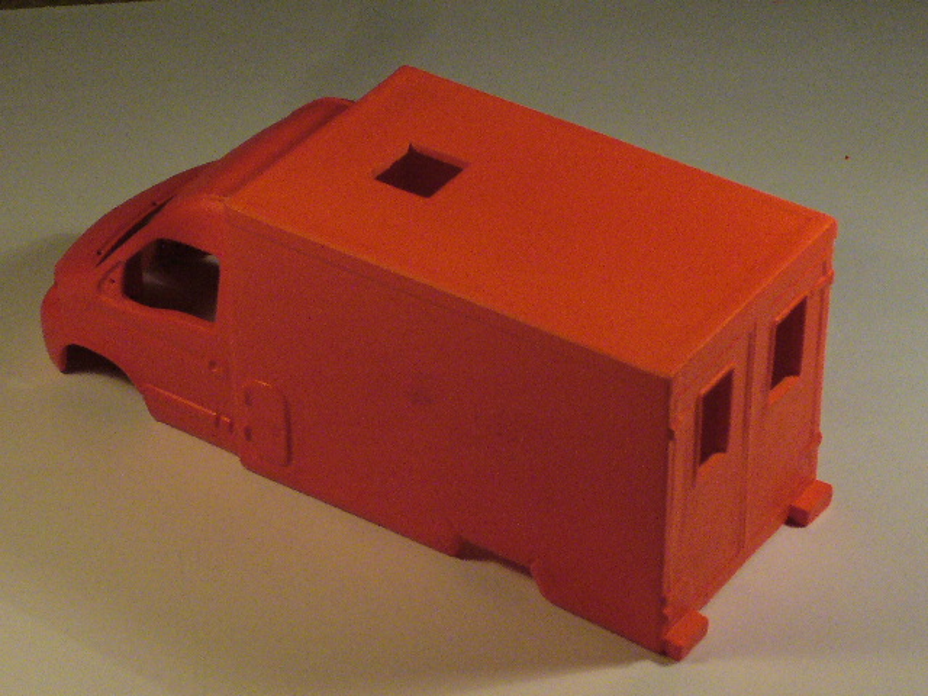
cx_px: 464
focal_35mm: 121
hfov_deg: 16.3
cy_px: 348
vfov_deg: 12.2
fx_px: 3244
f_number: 4.8
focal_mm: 16.1
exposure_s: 1/250
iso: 400
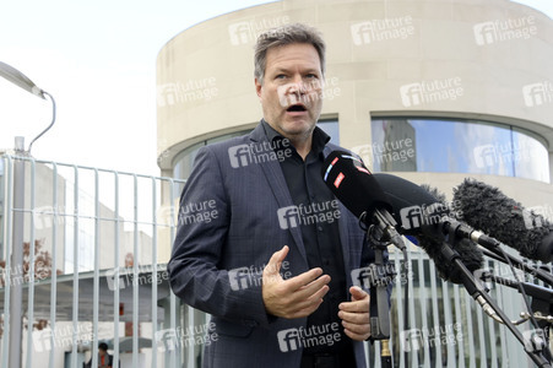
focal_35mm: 56
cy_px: 184
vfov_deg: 24.2
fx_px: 860
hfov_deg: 35.7
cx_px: 276
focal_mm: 56
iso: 800
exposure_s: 1/250
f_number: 8
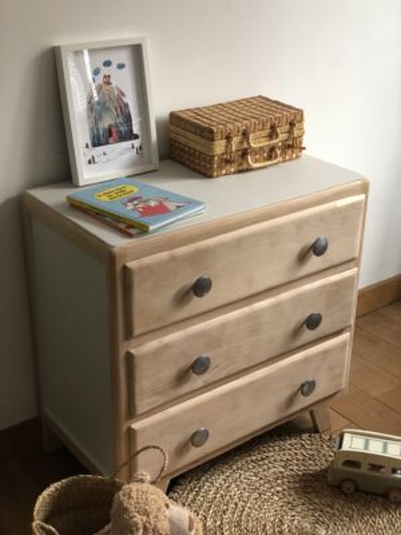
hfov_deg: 28.0
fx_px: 803
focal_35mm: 52
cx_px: 200
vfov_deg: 36.8
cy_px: 268
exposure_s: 1/20
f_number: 2.4
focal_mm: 6
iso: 160
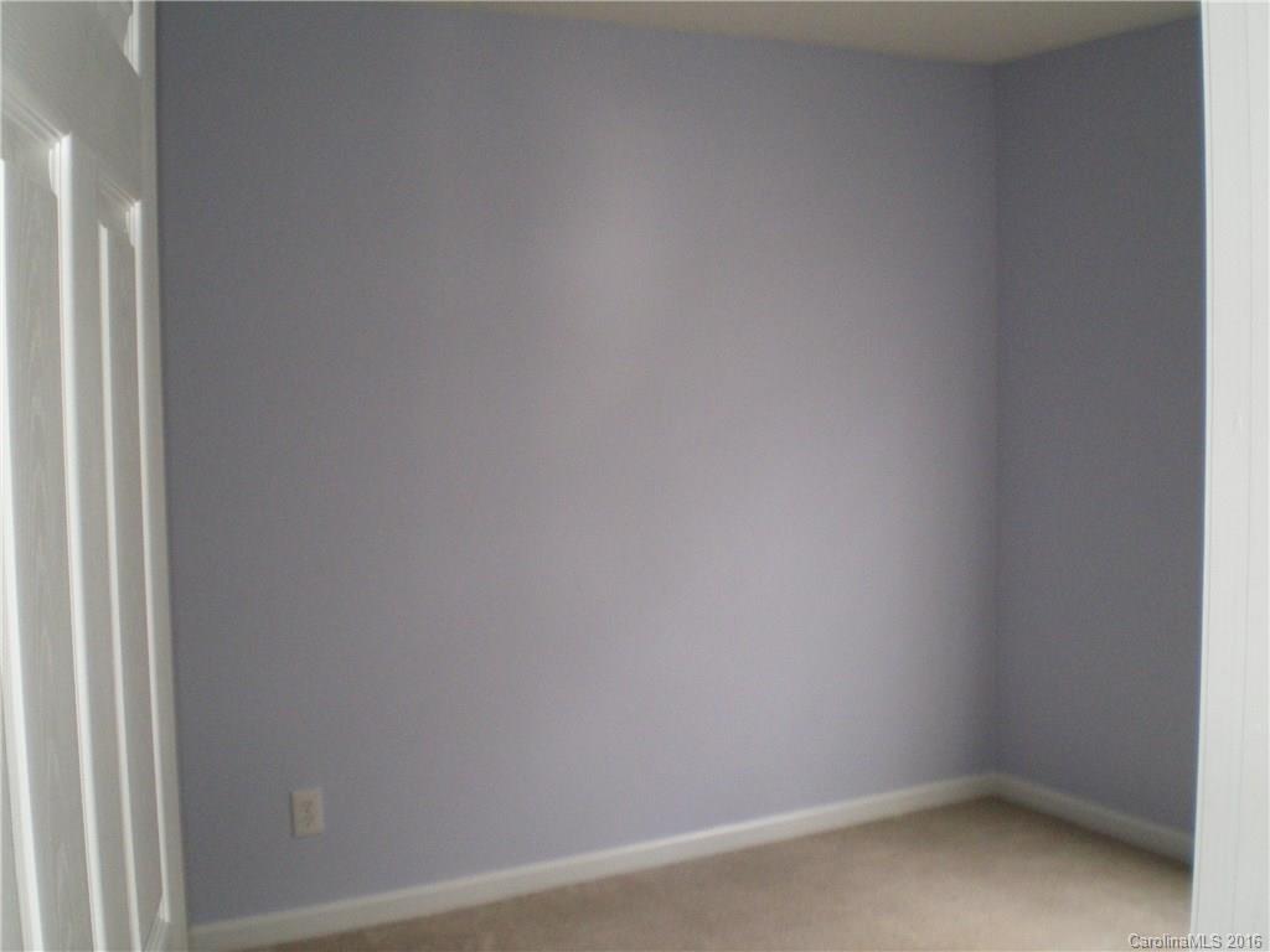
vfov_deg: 37.7
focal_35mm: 38
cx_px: 635
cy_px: 476
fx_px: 1394
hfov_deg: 49.0
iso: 400
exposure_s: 1/30
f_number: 3.1
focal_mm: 6.3
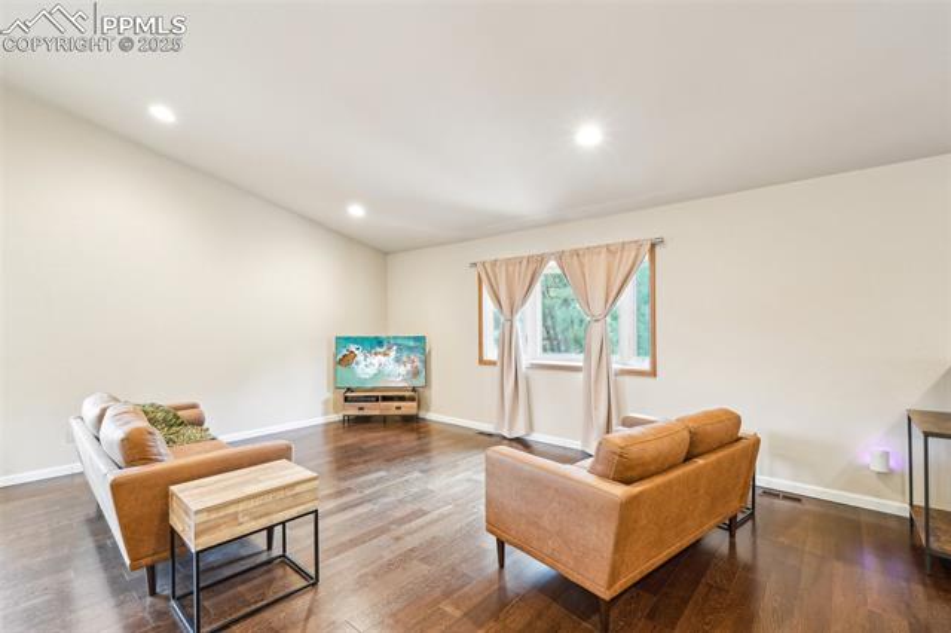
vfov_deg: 77.3
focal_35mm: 15
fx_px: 396
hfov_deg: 100.4
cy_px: 316
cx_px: 476
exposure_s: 1/1.25
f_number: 8
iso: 800
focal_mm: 10
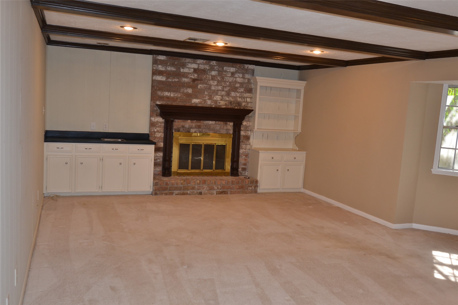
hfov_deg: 61.9
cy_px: 152
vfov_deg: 43.6
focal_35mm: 30
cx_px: 229
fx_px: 382
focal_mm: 20
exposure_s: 1/60
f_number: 3.2
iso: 400
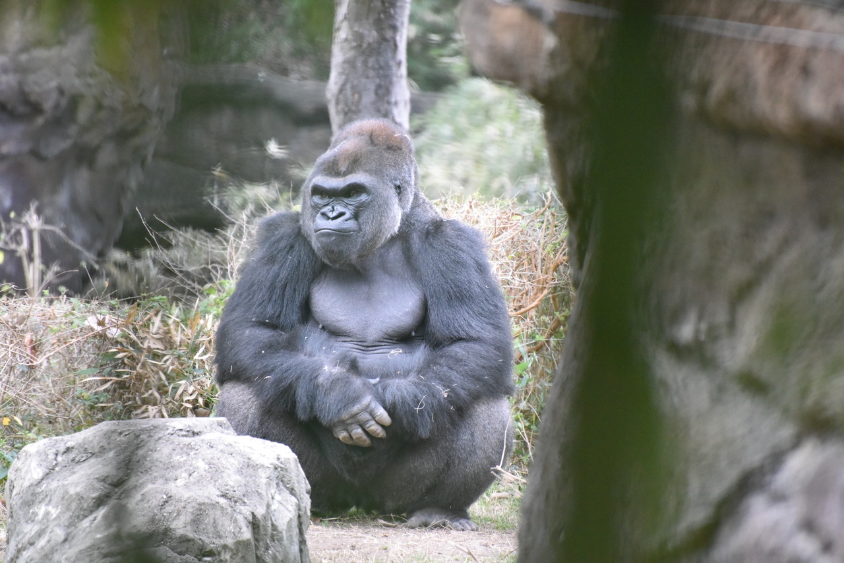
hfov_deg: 6.9
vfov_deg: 4.6
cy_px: 282
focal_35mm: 300
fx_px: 7034
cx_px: 422
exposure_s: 1/640
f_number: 5.6
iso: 7200
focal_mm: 300
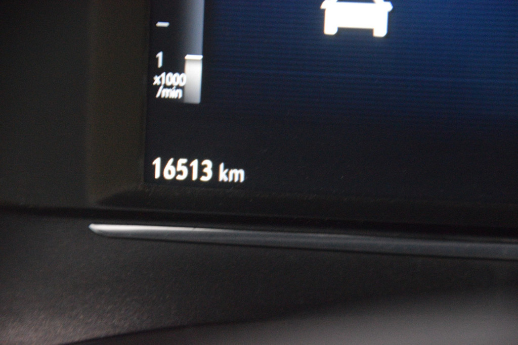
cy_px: 172
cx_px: 259
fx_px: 5828
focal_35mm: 405
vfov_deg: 3.4
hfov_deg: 5.1
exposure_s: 1/30
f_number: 6.3
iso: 6400
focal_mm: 270
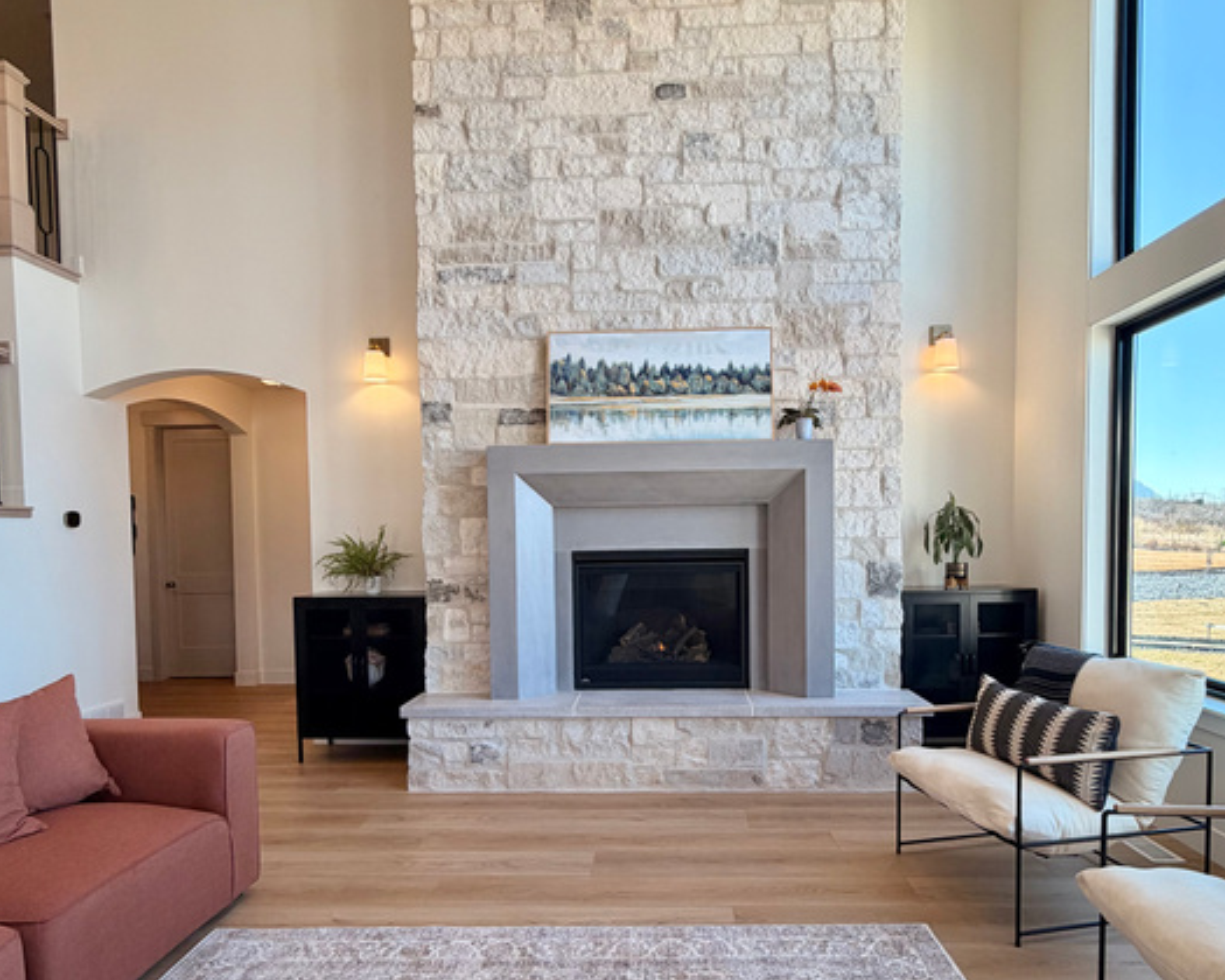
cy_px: 572
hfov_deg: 80.3
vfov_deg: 67.6
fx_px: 725
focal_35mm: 20
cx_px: 639
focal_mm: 2.22
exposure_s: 1/120
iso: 64
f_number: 2.2
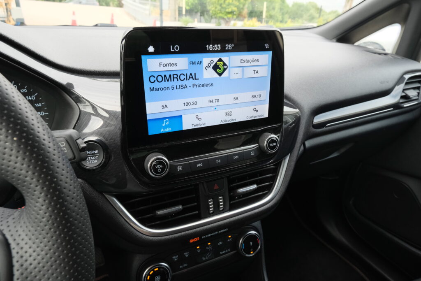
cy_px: 140
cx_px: 210
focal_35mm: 23
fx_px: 269
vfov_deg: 55.1
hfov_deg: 76.1
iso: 2000
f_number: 8
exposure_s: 1/180
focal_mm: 15.2
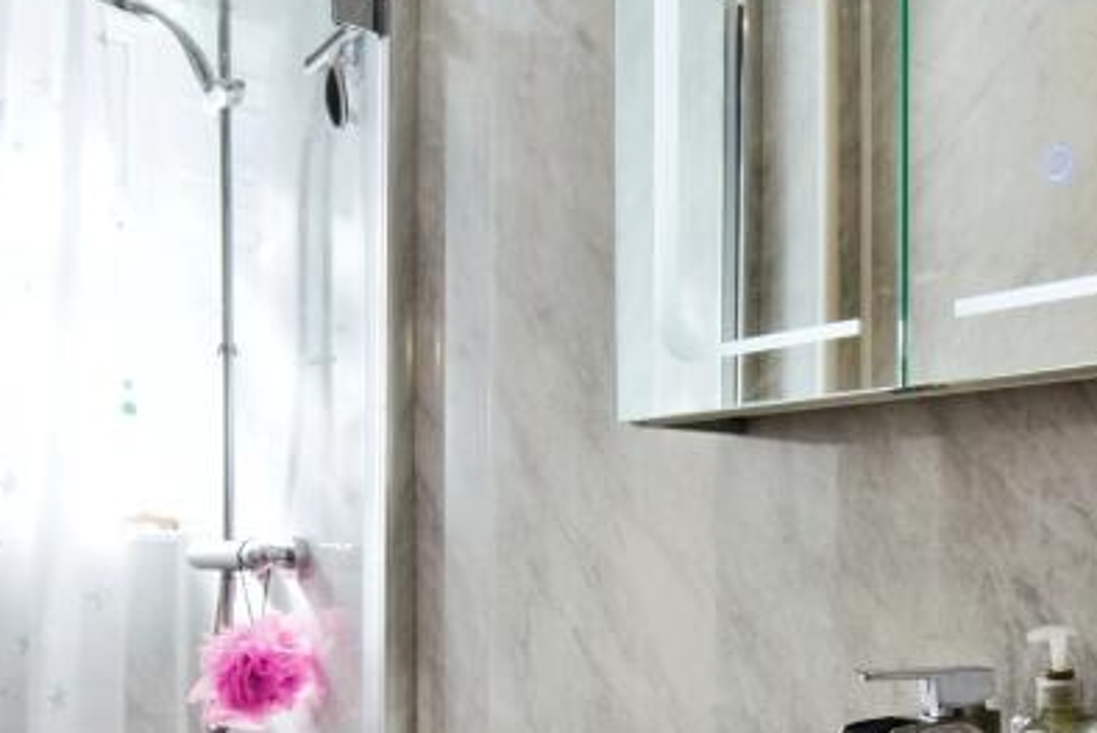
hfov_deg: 48.4
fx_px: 1189
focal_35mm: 39
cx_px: 760
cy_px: 560
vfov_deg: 33.5
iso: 400
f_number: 8
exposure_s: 1/100
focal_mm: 10
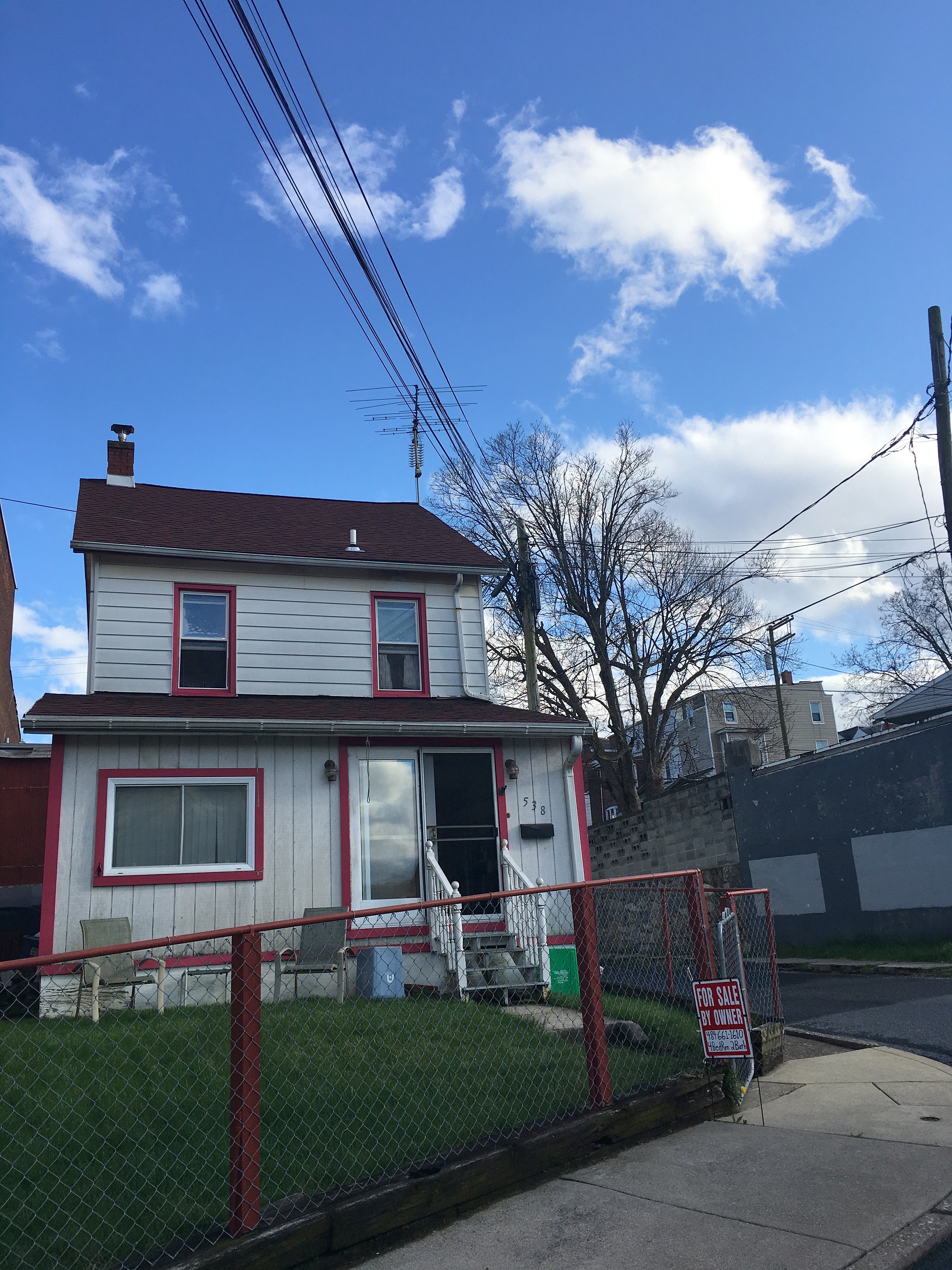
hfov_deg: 48.2
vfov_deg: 61.7
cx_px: 476
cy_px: 635
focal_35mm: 29
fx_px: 1063
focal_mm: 4.15
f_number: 2.2
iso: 25
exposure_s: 1/999
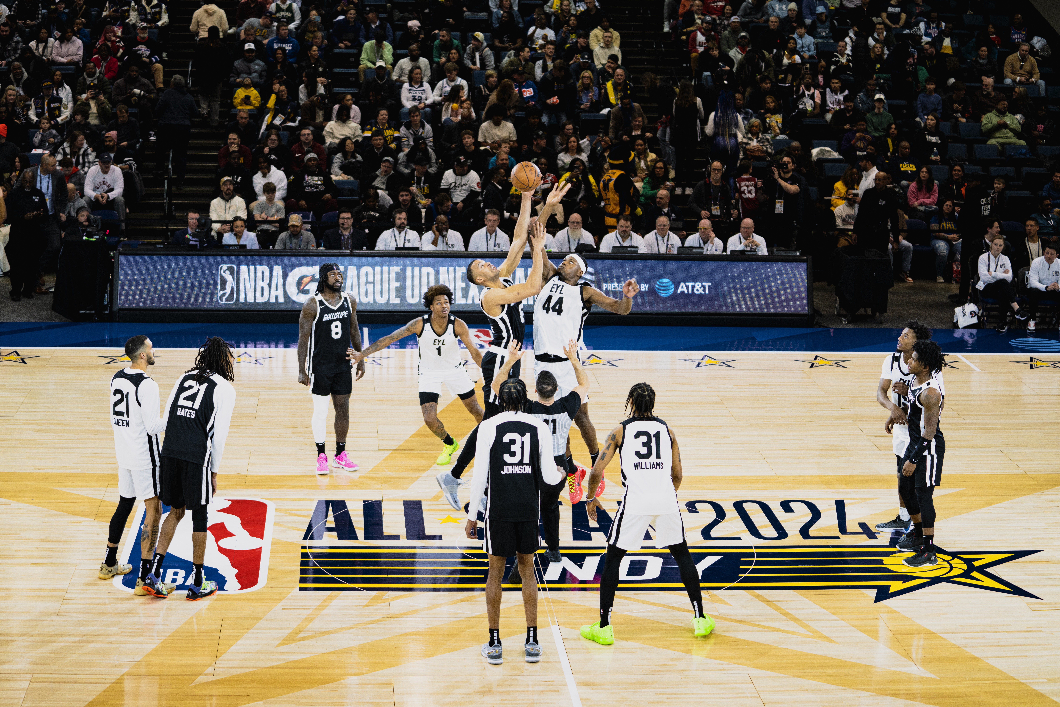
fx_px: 2061
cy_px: 354
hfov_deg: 28.8
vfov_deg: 19.5
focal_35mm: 70
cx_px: 530
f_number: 2.8
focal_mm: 70
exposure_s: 1/400
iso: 400
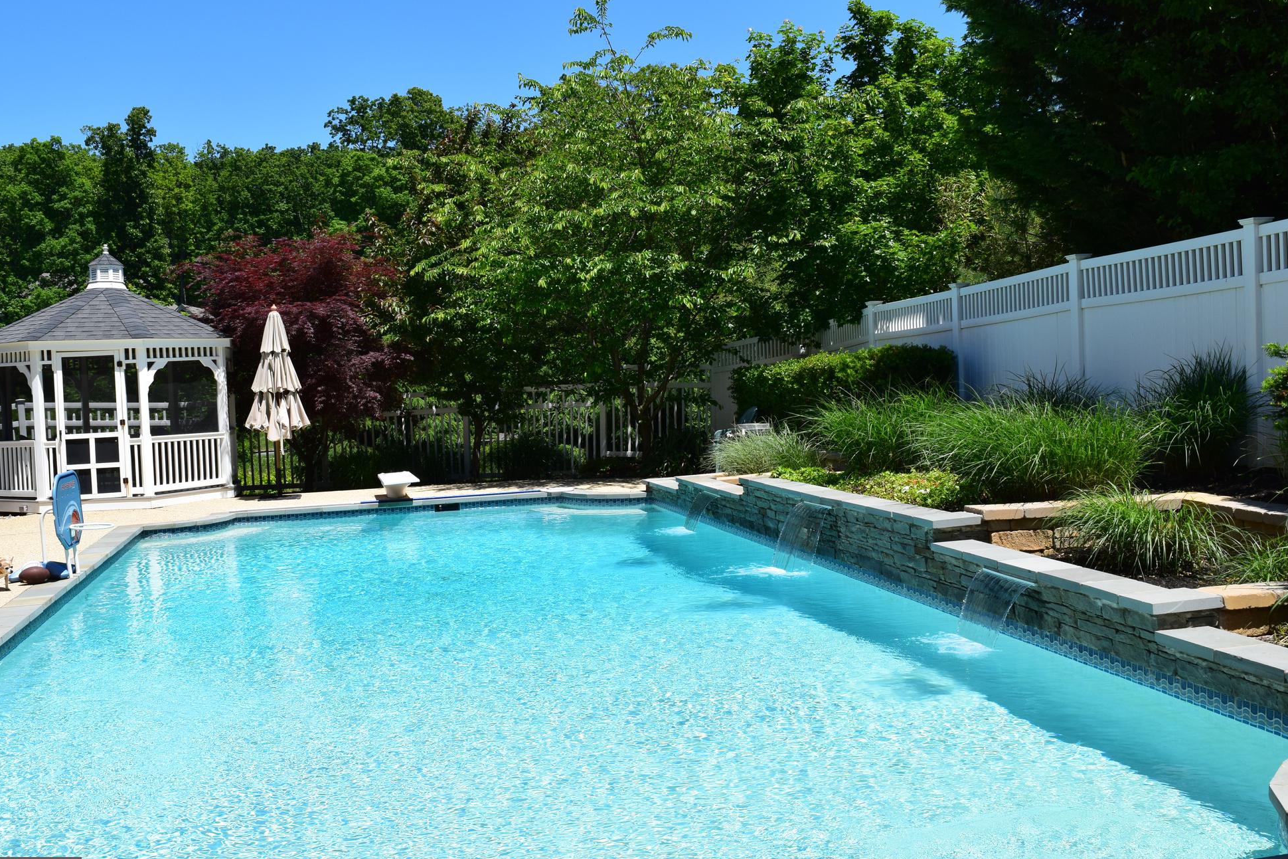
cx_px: 614
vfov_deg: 35.0
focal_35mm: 38
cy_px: 452
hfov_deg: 50.7
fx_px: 1359
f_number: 11
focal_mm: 24
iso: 360
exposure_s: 1/500
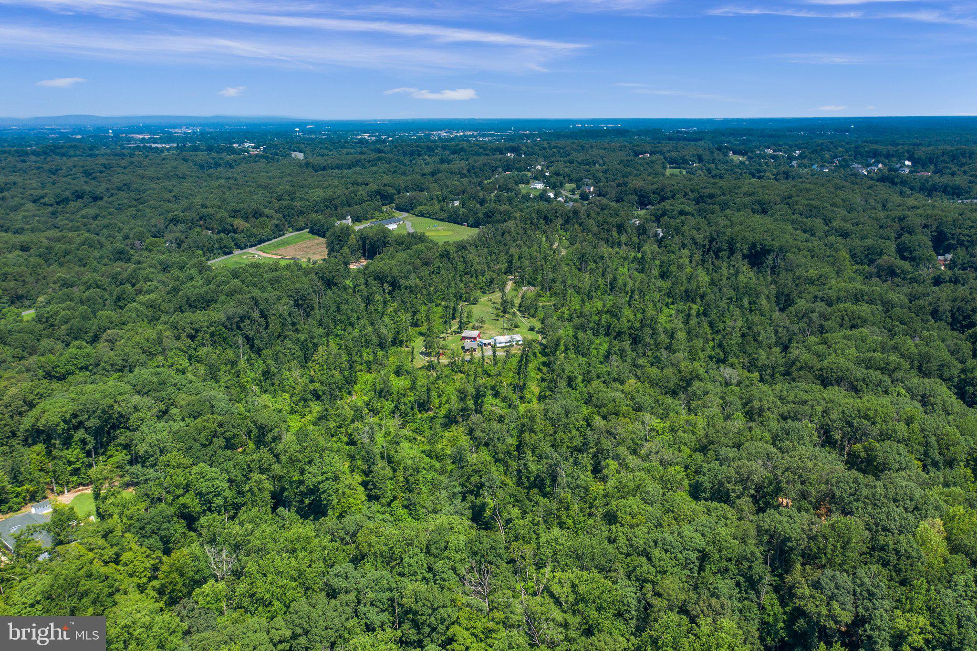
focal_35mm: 28
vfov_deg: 46.4
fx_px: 760
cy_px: 326
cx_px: 488
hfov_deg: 65.5
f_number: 4
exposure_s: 1/640
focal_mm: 10.26
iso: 100
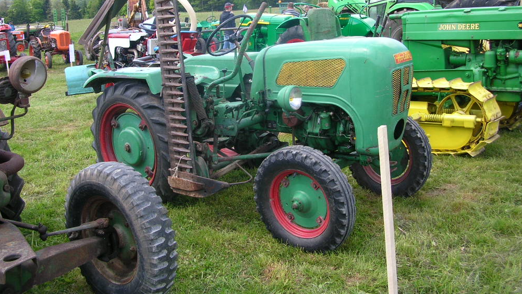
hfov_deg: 51.6
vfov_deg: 30.2
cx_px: 256
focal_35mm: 39
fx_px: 540
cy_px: 102
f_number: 2.8
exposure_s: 1/236
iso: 50
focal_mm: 5.8
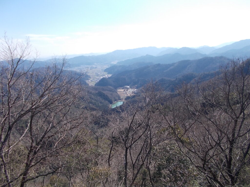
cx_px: 125
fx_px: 188
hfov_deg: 67.3
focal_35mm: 26
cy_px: 94
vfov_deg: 53.1
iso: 80
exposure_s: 1/100
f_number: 8
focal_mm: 4.6
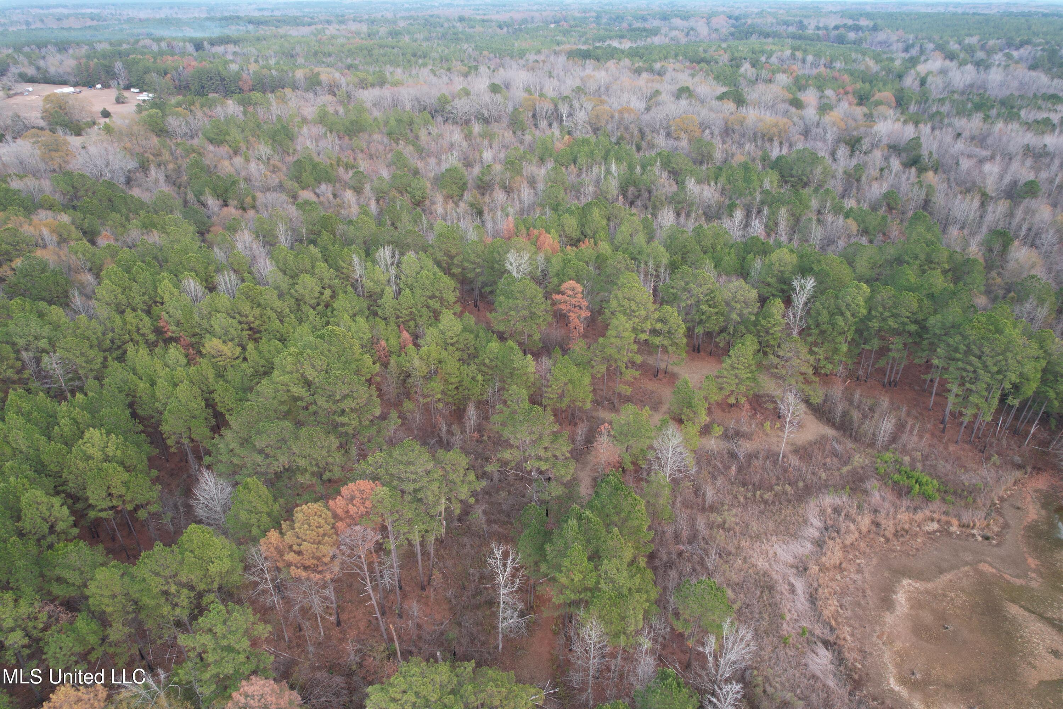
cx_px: 532
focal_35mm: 22
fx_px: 650
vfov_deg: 57.2
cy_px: 354
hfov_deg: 78.6
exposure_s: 1/50
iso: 100
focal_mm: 8.38
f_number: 2.8
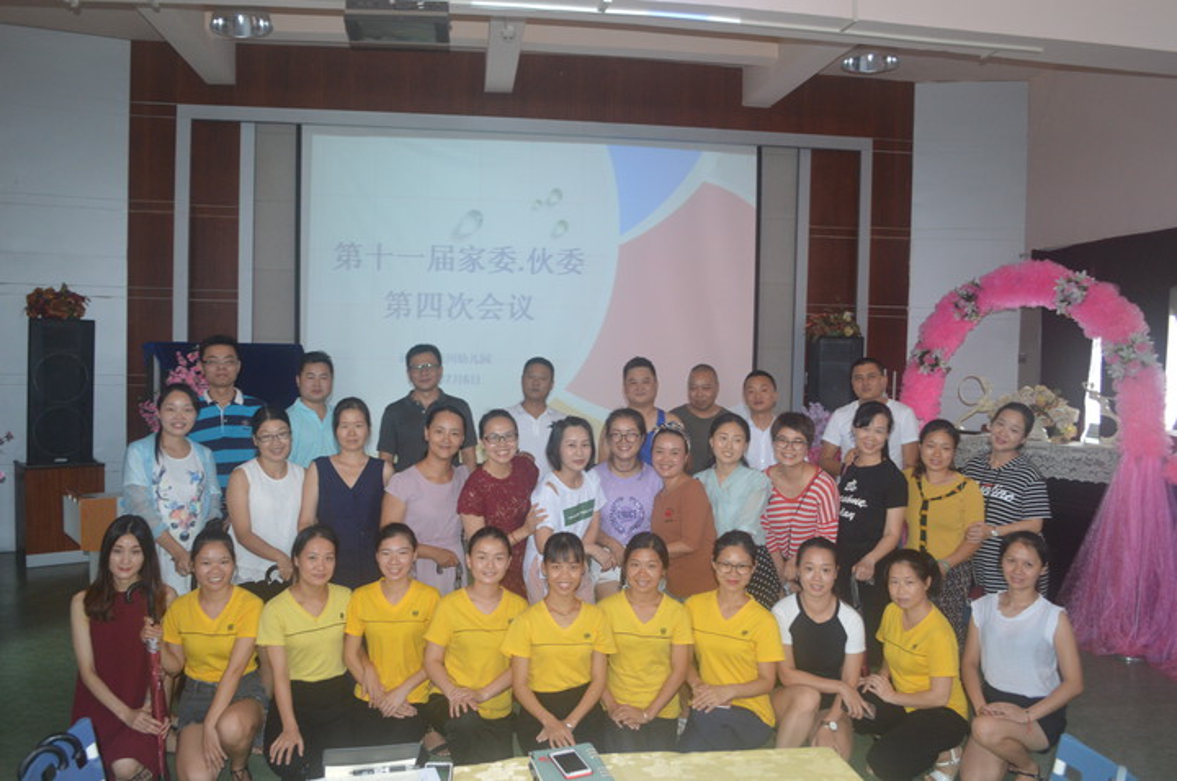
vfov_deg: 43.5
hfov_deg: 62.0
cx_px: 588
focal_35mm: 30
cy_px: 390
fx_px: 980
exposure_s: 1/60
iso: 800
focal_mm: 20
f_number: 3.8
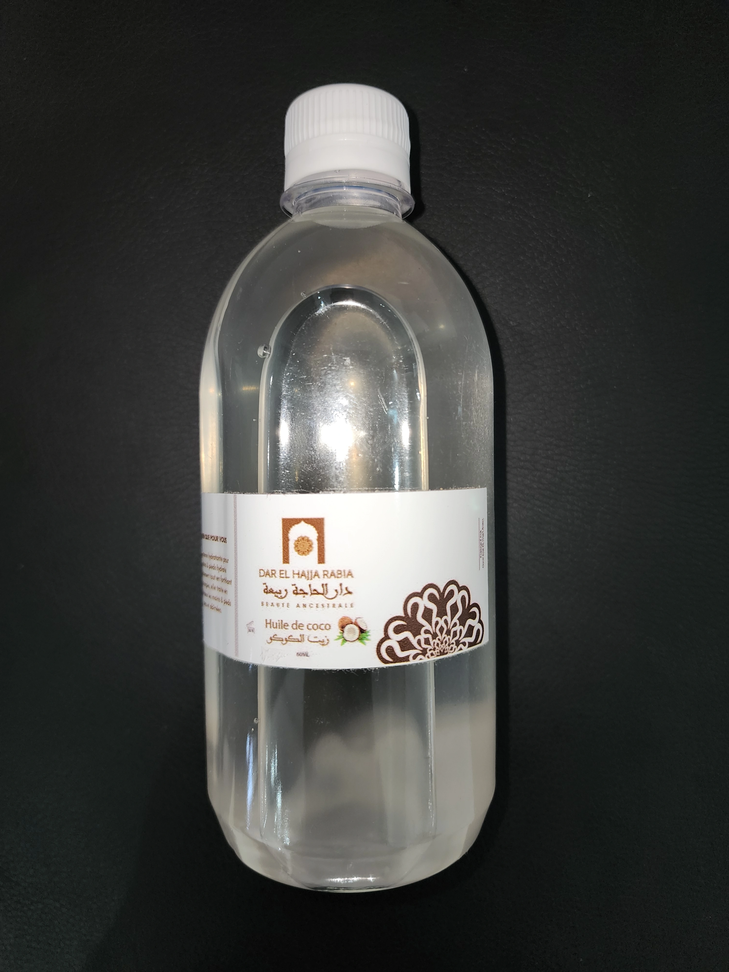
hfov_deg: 58.9
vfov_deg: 73.9
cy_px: 486
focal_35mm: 23
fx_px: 646
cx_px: 364
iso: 100
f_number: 1.8
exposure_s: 1/33
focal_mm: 6.4
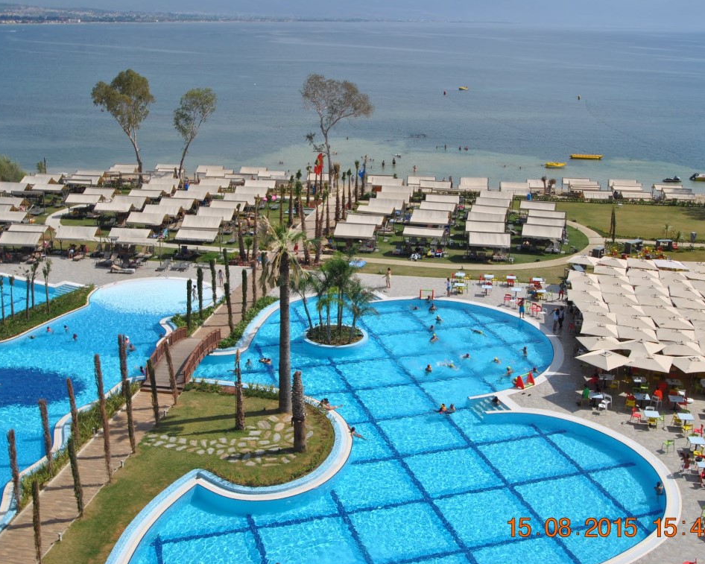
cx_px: 371
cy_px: 285
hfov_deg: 44.8
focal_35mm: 41
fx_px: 856
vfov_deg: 36.5
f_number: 9
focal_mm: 24
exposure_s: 1/320
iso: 100
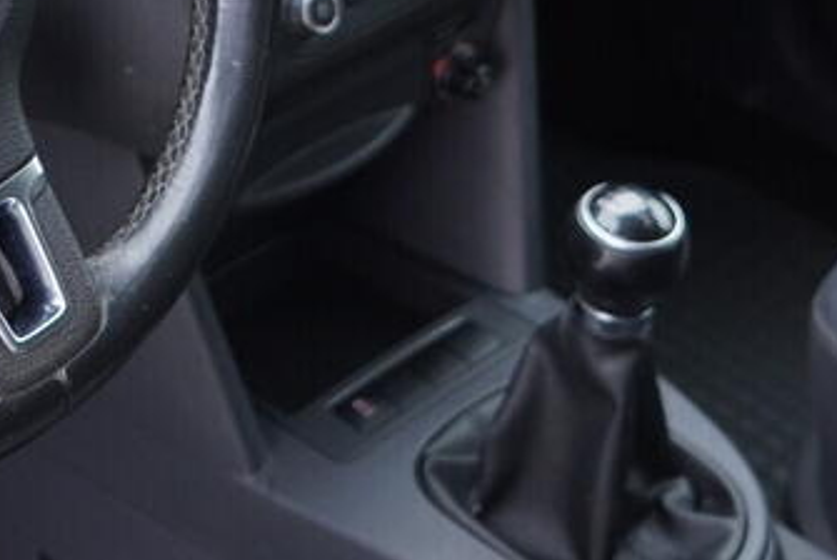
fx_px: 2560
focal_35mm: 110
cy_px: -146
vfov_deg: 12.1
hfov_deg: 18.1
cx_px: 12
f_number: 2.8
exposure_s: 1/40
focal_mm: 24
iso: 250
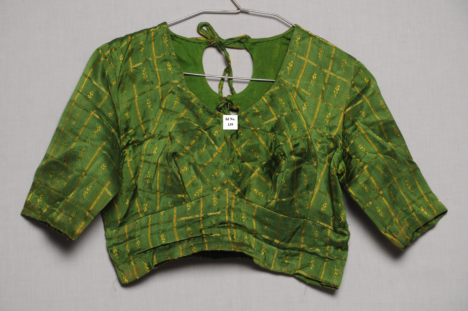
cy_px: 156
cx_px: 234
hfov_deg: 15.2
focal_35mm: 135
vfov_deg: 10.1
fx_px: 1753
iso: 400
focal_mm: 90
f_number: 11
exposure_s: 1/8
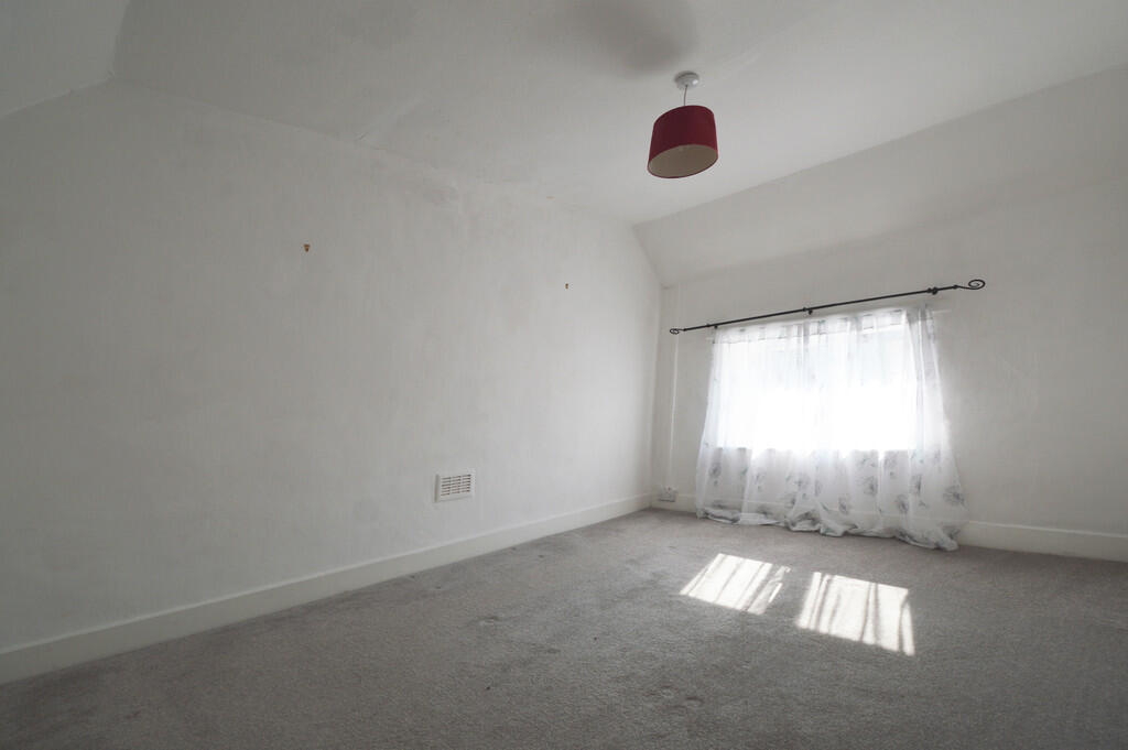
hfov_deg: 100.4
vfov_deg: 77.2
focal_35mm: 15
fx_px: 470
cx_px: 564
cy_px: 375
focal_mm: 10
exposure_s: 1/125
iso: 140
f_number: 5.6
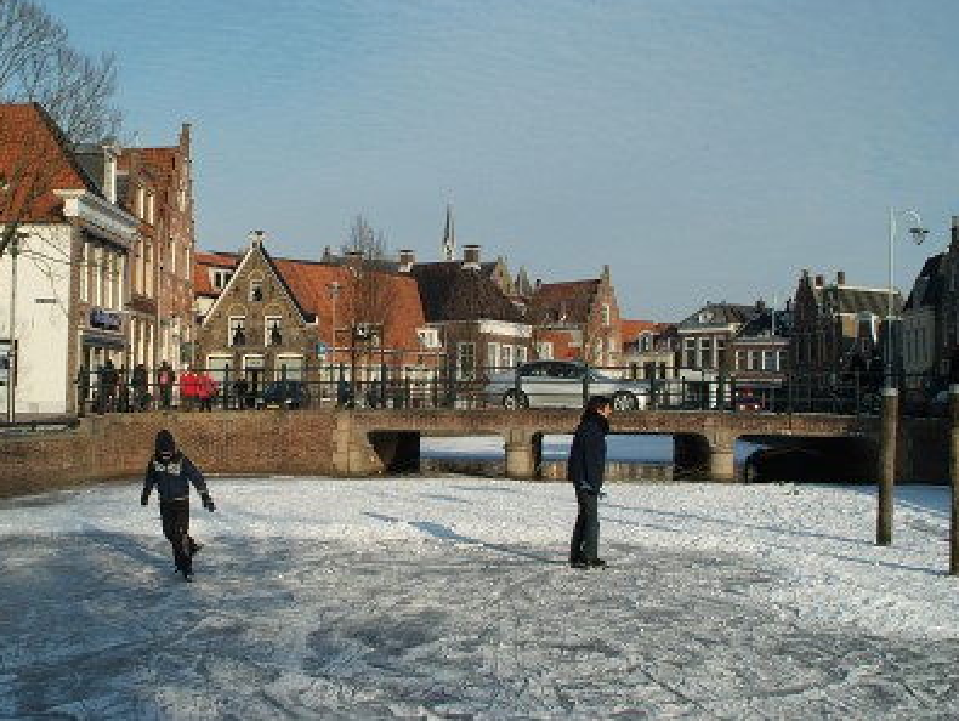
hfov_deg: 41.1
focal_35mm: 46
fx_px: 1276
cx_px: 420
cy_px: 358
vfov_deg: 31.6
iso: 200
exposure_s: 1/500
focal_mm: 28
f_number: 6.7
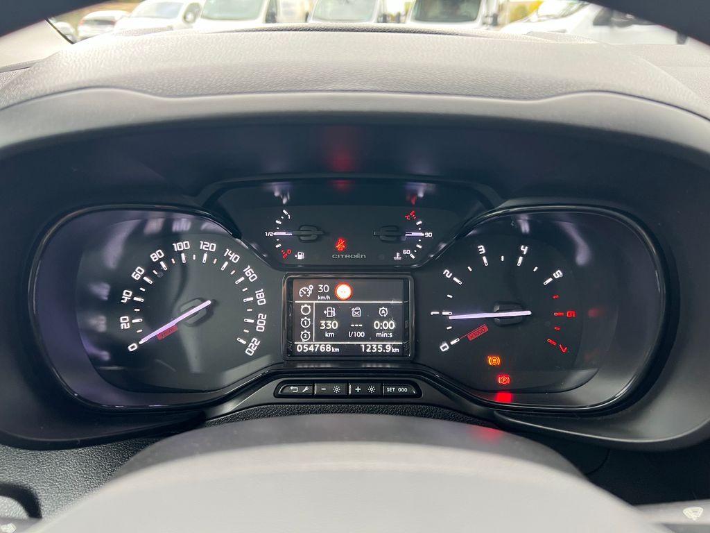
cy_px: 266
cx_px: 355
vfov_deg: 53.1
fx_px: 533
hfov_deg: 67.3
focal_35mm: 26
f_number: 1.5
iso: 160
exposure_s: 1/60
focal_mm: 5.7
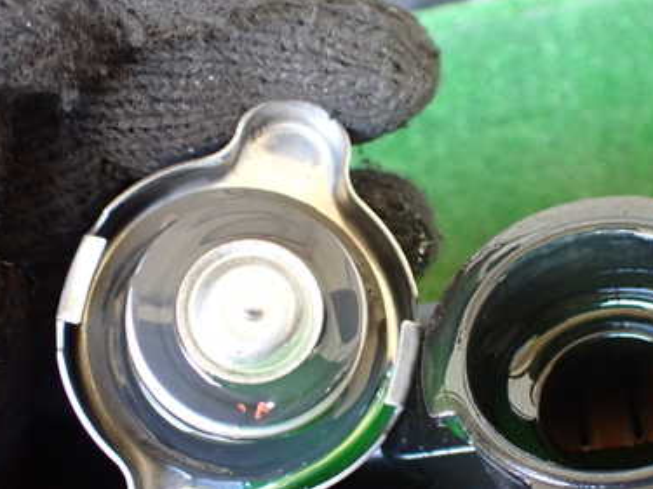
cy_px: 292
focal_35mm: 48
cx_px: 390
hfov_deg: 39.5
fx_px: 905
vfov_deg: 30.2
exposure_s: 1/50
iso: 800
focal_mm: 5.4
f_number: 2.3
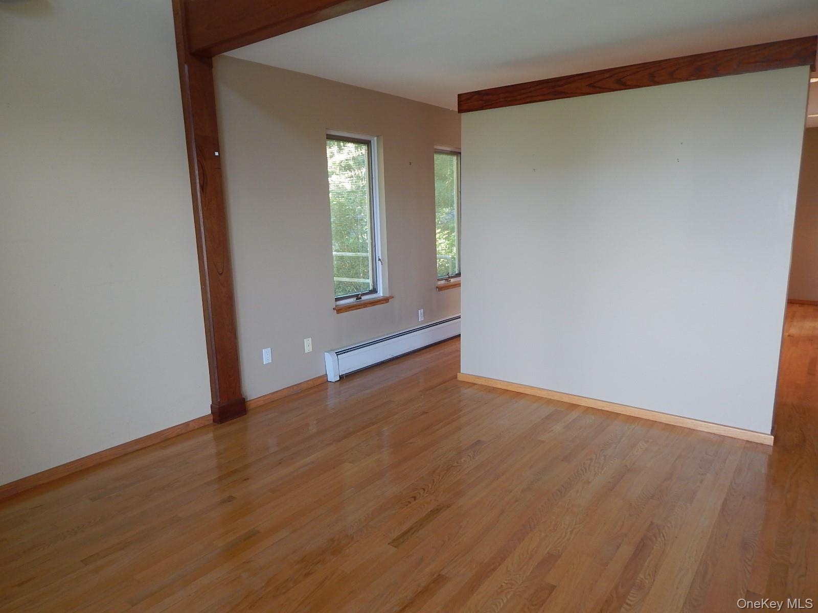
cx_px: 409
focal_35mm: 22
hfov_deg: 76.4
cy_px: 306
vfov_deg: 61.1
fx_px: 520
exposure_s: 1/30
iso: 140
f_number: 3
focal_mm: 4
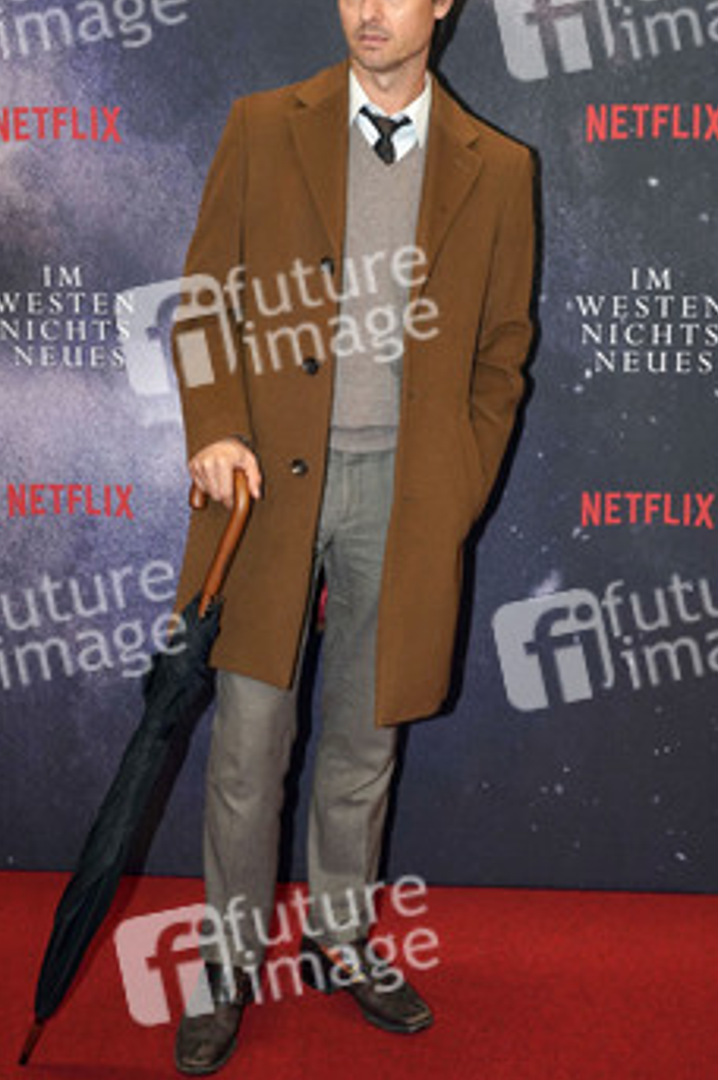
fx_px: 1469
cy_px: 479
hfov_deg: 27.5
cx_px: 368
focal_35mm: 49
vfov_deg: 40.3
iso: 640
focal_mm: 42
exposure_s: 1/160
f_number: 5.6
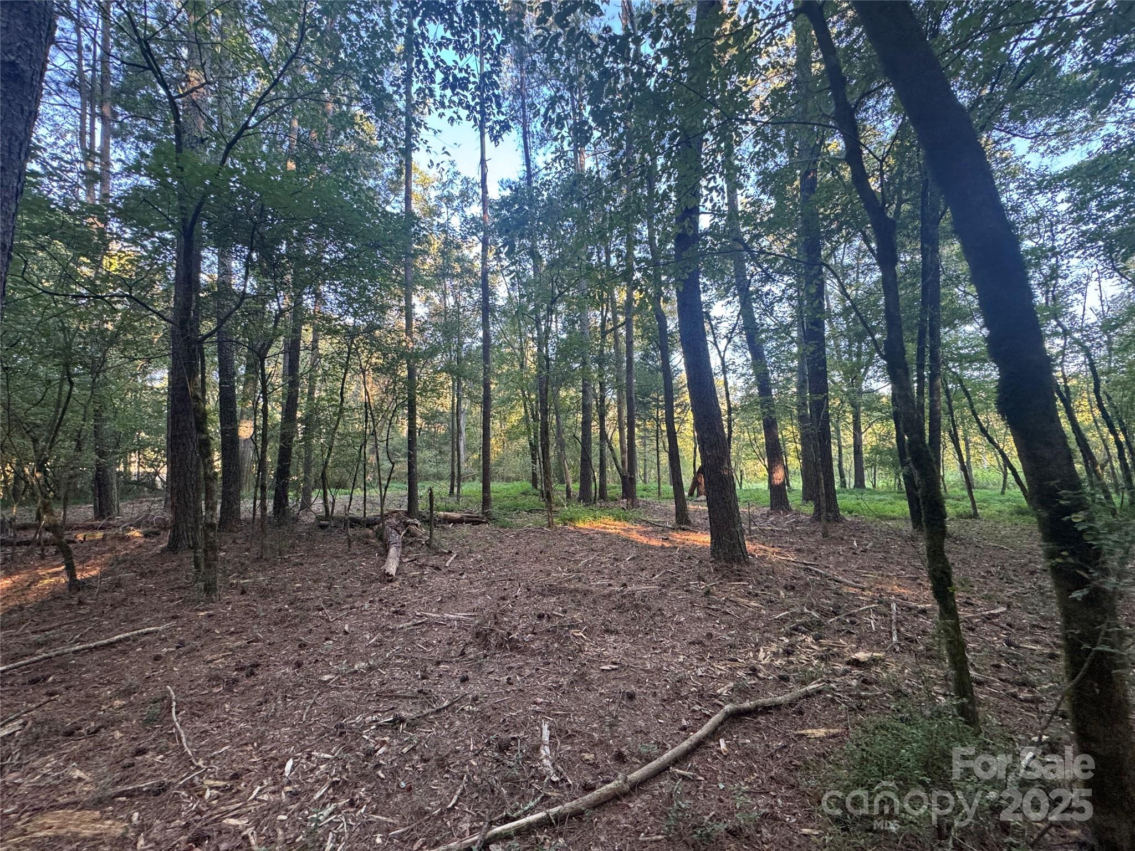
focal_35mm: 14
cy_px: 426
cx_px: 568
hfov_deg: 102.1
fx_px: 459
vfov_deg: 85.7
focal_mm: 2.22
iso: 160
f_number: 2.2
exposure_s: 1/99
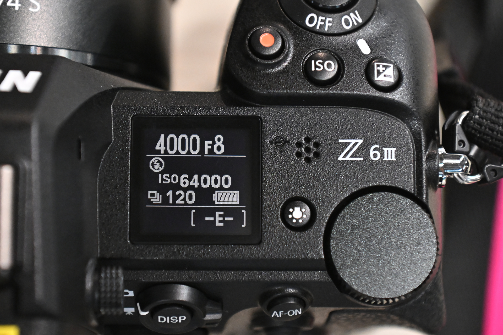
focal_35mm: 105
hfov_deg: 19.5
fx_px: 1467
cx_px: 252
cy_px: 168
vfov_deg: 13.0
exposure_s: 1/200
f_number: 4.5
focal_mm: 70
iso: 3200
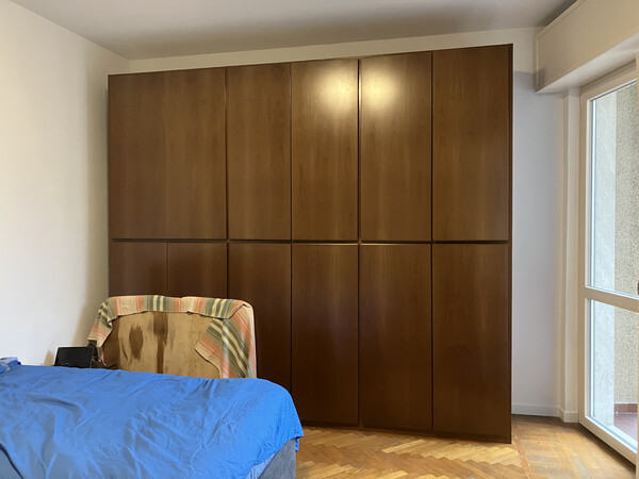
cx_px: 320
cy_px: 240
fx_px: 517
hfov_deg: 63.4
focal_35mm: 28
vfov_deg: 49.7
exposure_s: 1/48
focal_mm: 3.99
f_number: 1.8
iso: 320
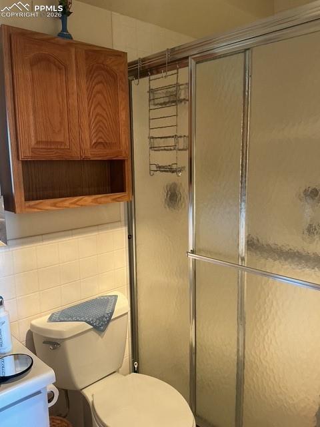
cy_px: 214
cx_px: 160
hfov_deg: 48.2
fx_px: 357
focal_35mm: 29
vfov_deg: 61.7
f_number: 1.8
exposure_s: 1/60
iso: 100
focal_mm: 3
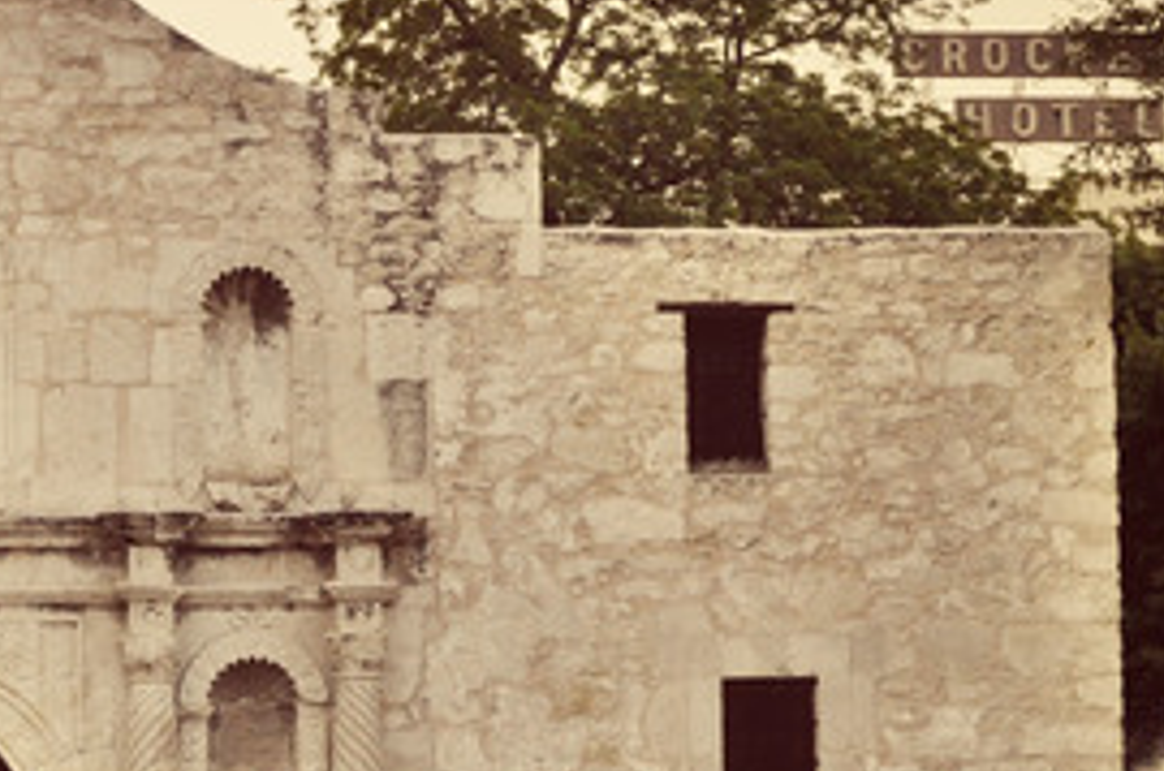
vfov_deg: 11.2
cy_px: 614
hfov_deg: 16.5
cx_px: -95
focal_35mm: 121
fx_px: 3905
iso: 2500
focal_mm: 34
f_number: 13
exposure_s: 1/640
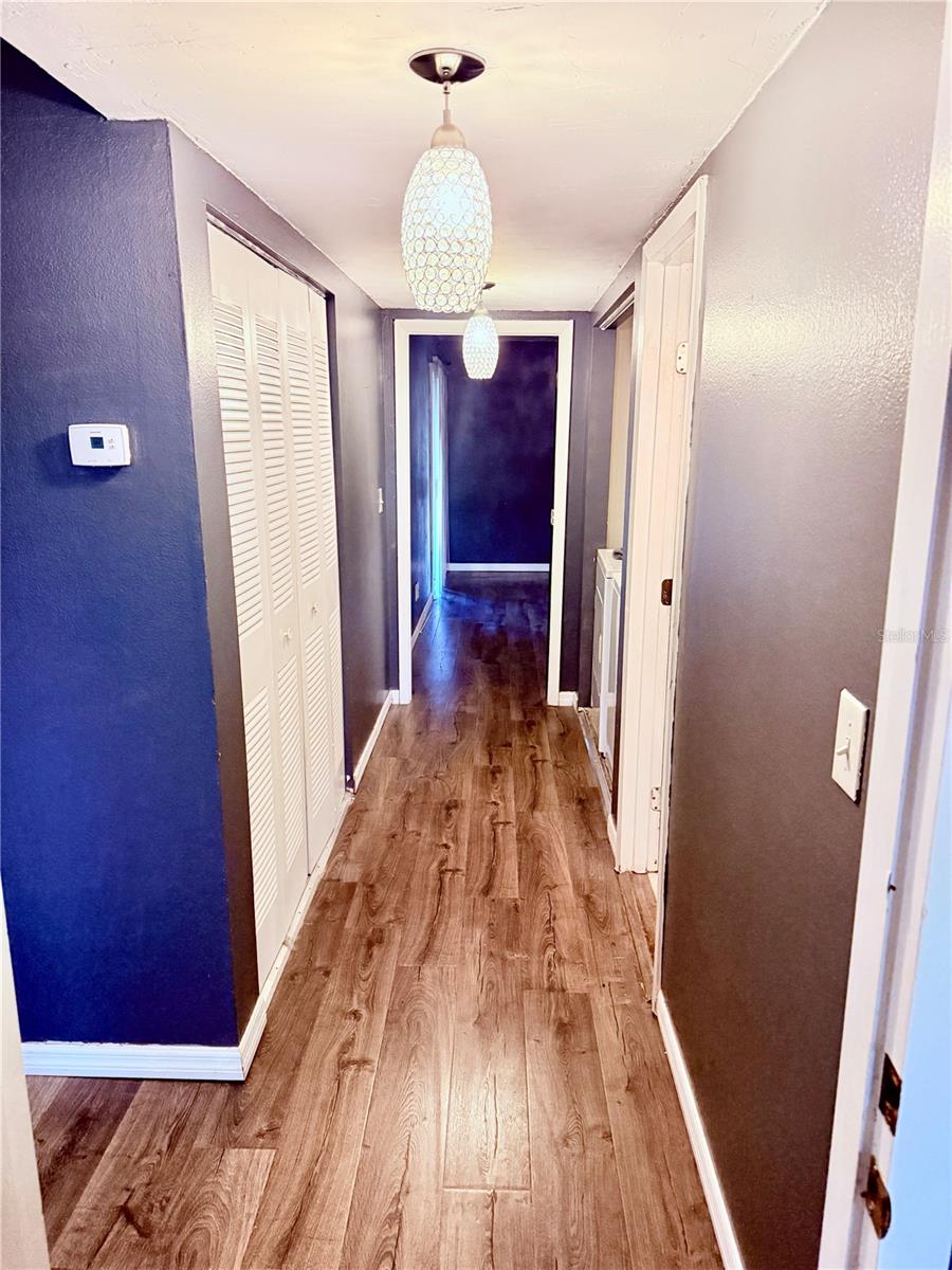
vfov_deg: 71.6
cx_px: 476
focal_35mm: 24
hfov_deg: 56.8
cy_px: 635
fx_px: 880
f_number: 1.78
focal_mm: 6.76
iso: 640
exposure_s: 1/60
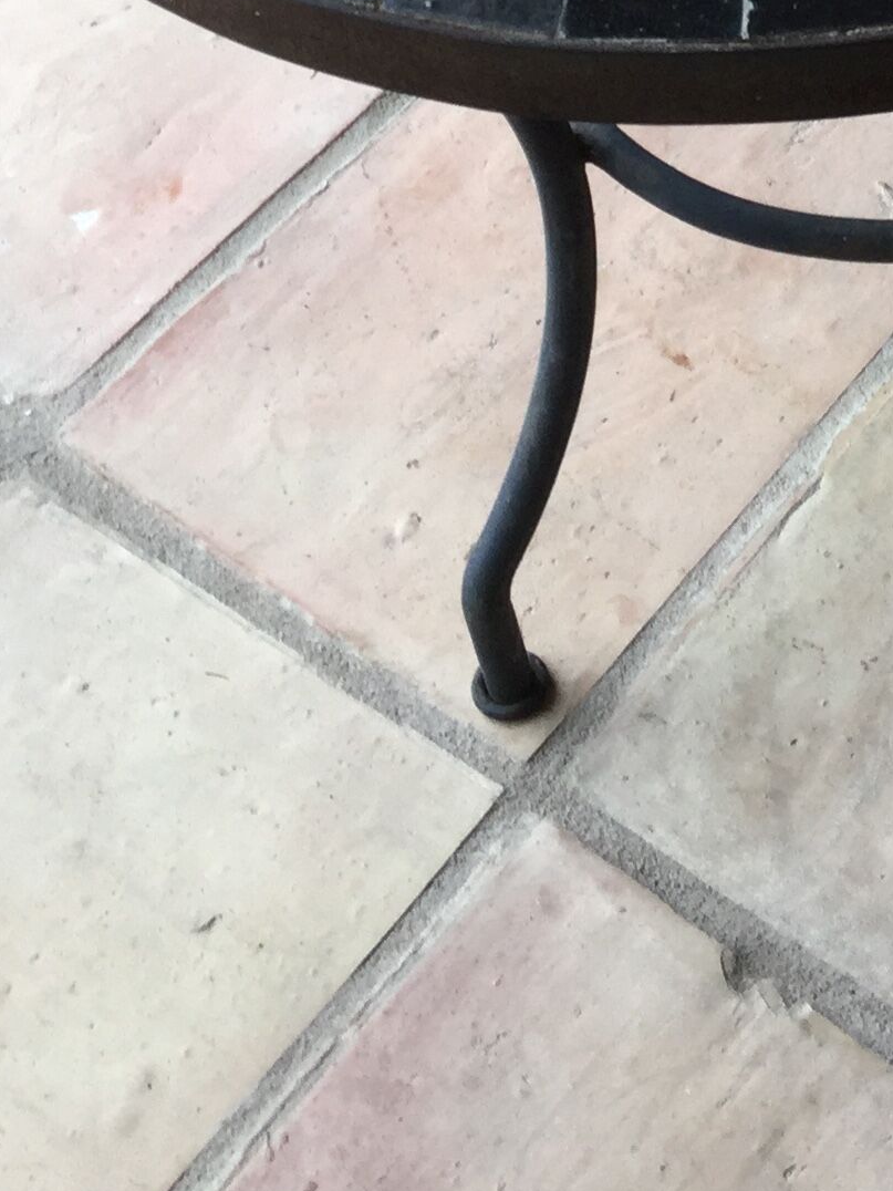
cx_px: 939
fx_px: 3233
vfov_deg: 19.3
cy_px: -336
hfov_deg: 15.4
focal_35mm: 94
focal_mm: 3.3
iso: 32
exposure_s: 1/50
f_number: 2.4
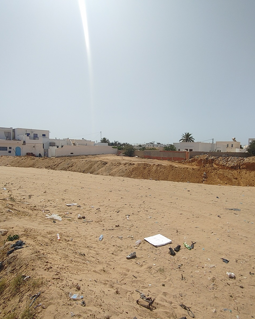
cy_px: 163
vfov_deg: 80.4
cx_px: 148
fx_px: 189
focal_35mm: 20
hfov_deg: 67.7
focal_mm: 1.6
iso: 50
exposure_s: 1/2703
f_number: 2.2
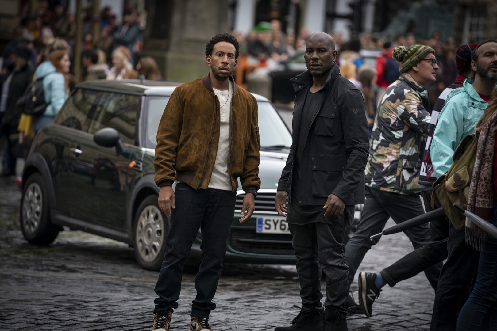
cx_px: 248
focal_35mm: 200
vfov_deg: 6.9
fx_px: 2761
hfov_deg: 10.3
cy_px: 166
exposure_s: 1/1000
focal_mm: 200
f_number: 3.5
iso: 500
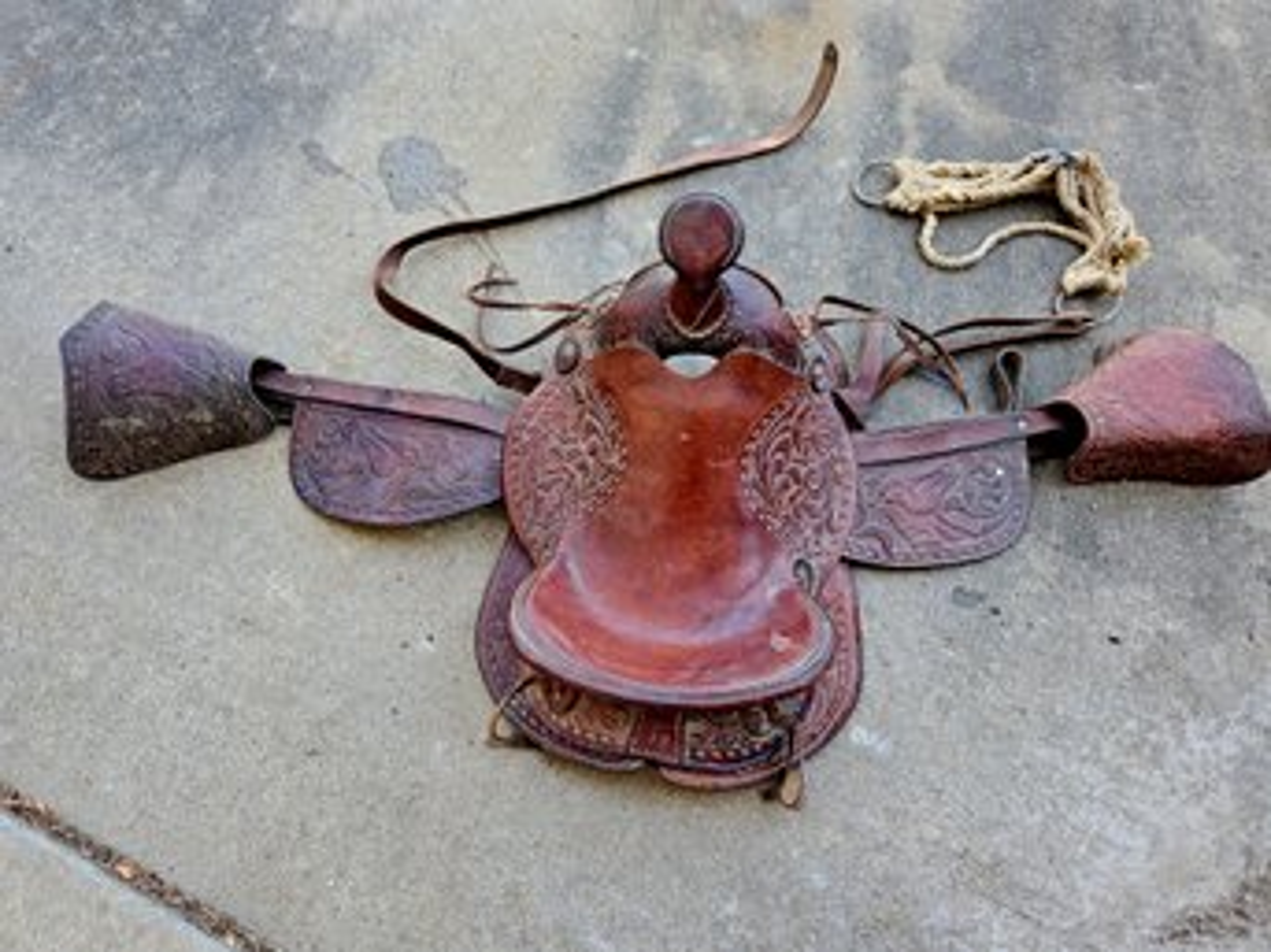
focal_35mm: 23
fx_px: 844
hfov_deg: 73.9
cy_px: 476
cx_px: 636
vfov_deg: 58.8
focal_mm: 5.4
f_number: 1.8
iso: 32
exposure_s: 1/120
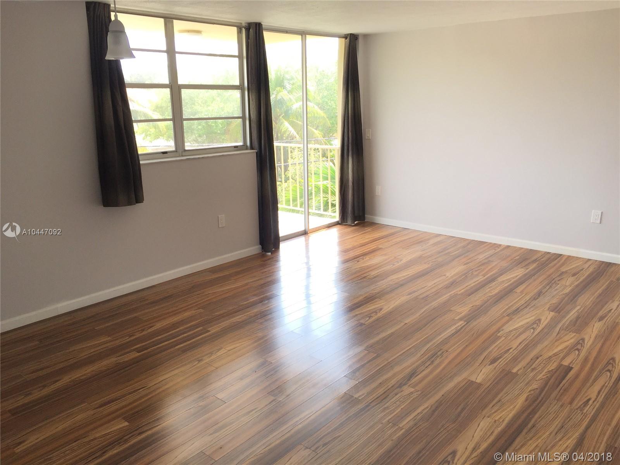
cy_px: 232
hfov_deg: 61.7
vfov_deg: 48.2
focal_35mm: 29
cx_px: 310
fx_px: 519
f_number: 2.2
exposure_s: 1/146
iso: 32
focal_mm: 4.15
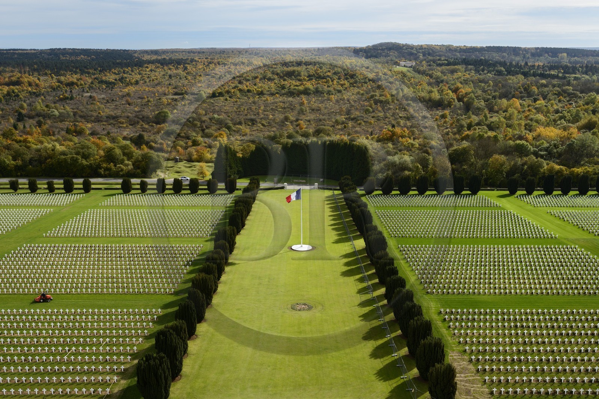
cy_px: 200
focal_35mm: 35
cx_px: 300
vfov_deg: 37.8
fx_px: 582
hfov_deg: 54.4
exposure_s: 1/250
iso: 200
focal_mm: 35
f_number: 11
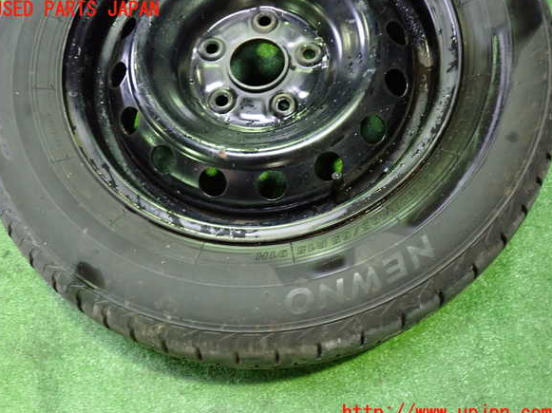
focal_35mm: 31
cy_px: 212
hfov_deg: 58.4
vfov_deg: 45.4
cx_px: 272
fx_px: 494
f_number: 2.3
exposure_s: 1/25
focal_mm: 5.4
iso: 800
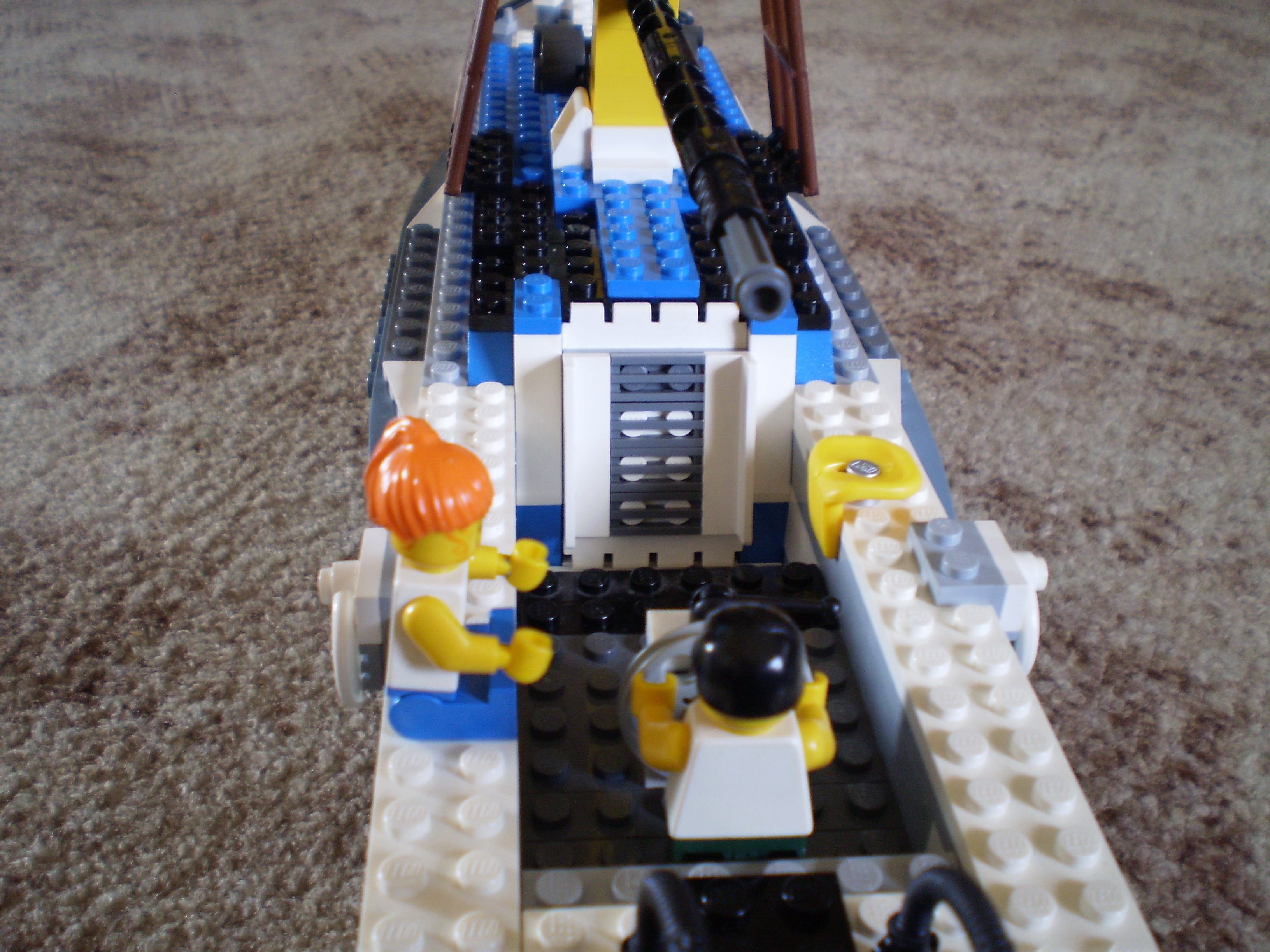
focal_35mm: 36
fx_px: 1321
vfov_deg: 39.7
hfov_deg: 51.4
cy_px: 476
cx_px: 635
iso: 125
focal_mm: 6.3
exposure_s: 1/13
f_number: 3.1
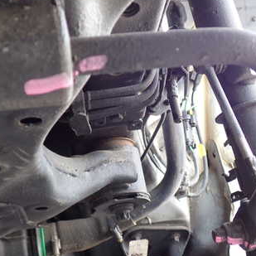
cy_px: 108
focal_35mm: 55
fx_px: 460
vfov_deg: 31.0
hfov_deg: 31.1
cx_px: 123
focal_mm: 5.79
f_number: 2.4
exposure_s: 1/50
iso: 200
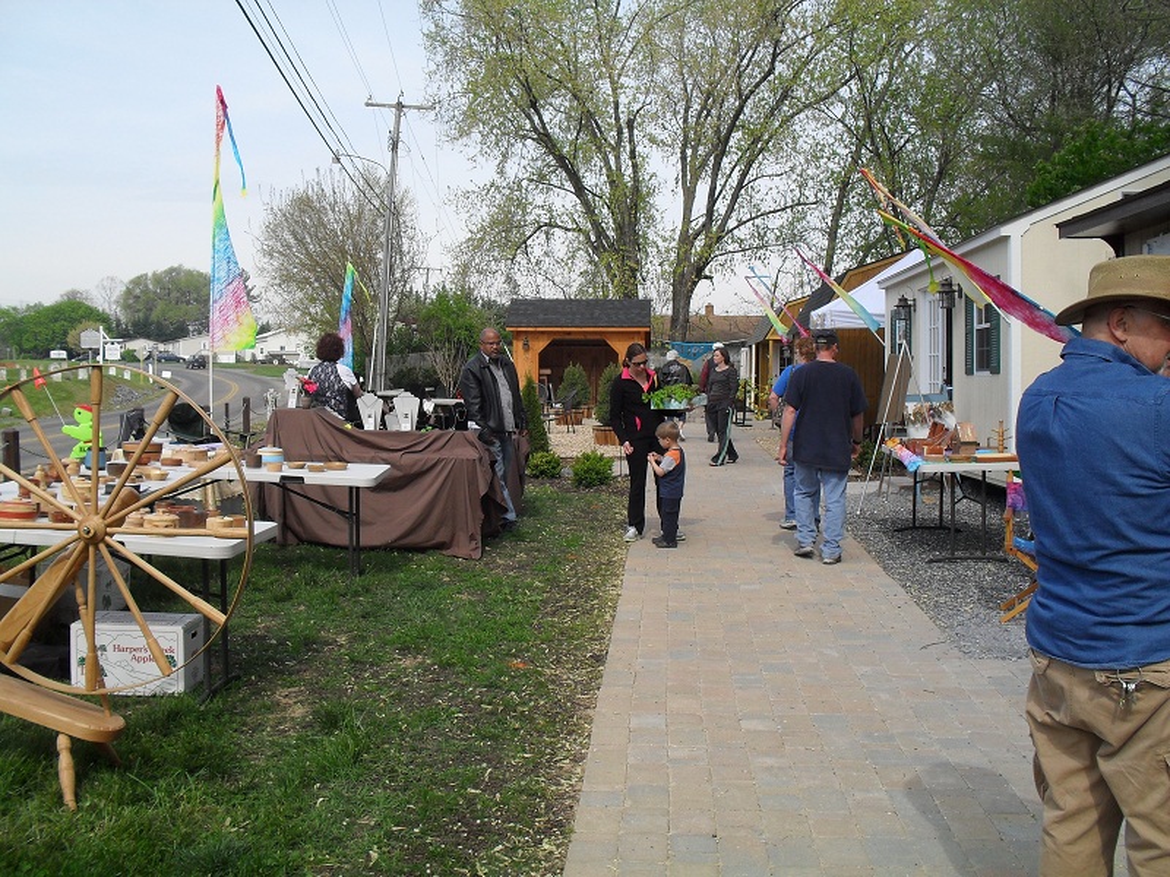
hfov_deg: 52.6
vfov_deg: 40.7
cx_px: 585
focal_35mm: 35
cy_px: 438
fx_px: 1183
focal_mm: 6.3
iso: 100
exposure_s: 1/125
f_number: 8.4
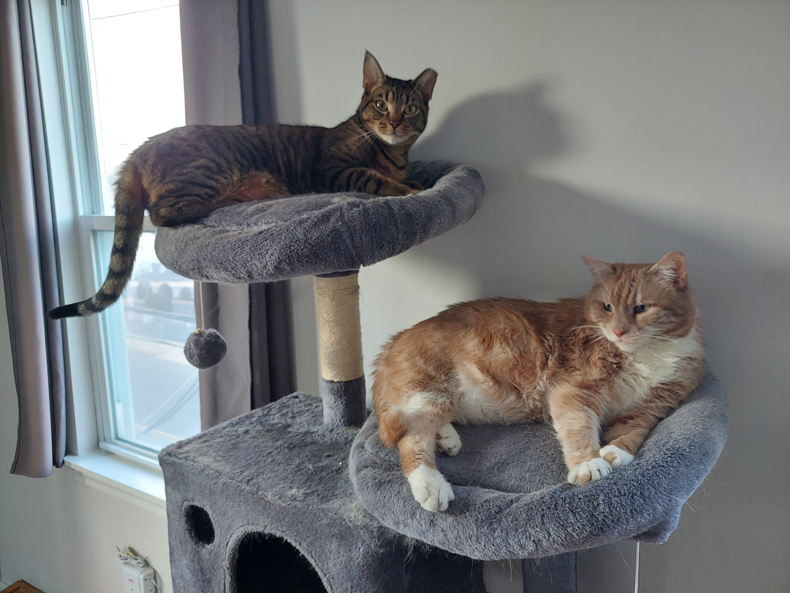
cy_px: 296
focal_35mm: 24
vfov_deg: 56.8
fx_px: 548
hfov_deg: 71.6
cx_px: 395
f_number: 1.8
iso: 400
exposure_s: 1/60
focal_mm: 5.23
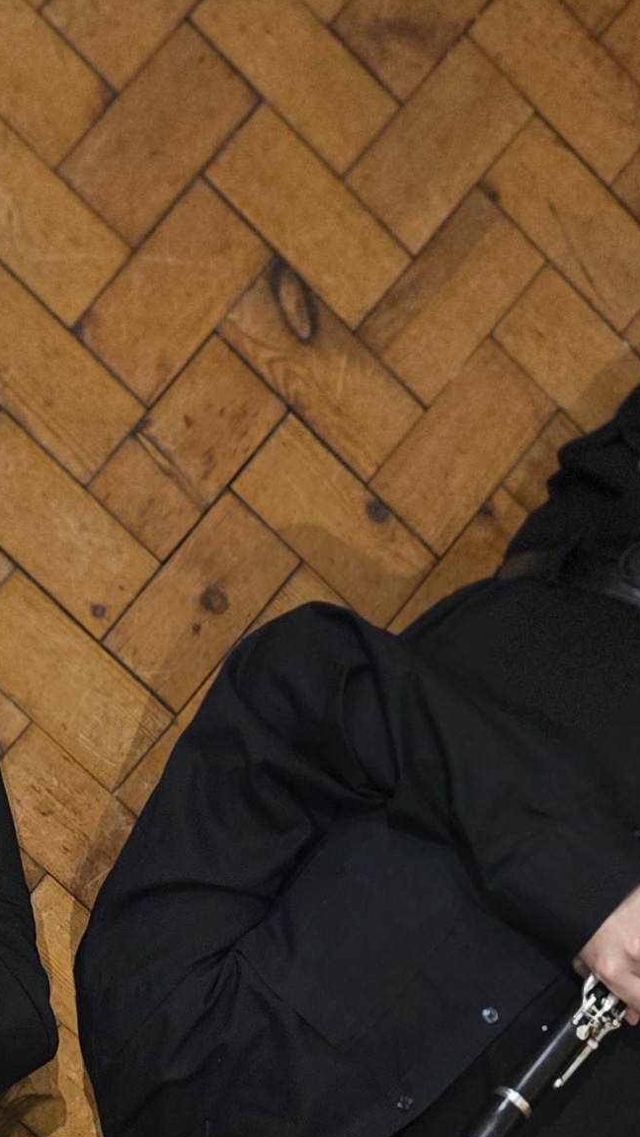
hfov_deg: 13.8
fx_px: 2625
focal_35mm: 87
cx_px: 150
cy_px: 1416
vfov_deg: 22.3
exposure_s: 1/33
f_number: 1.8
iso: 1250
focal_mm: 5.4
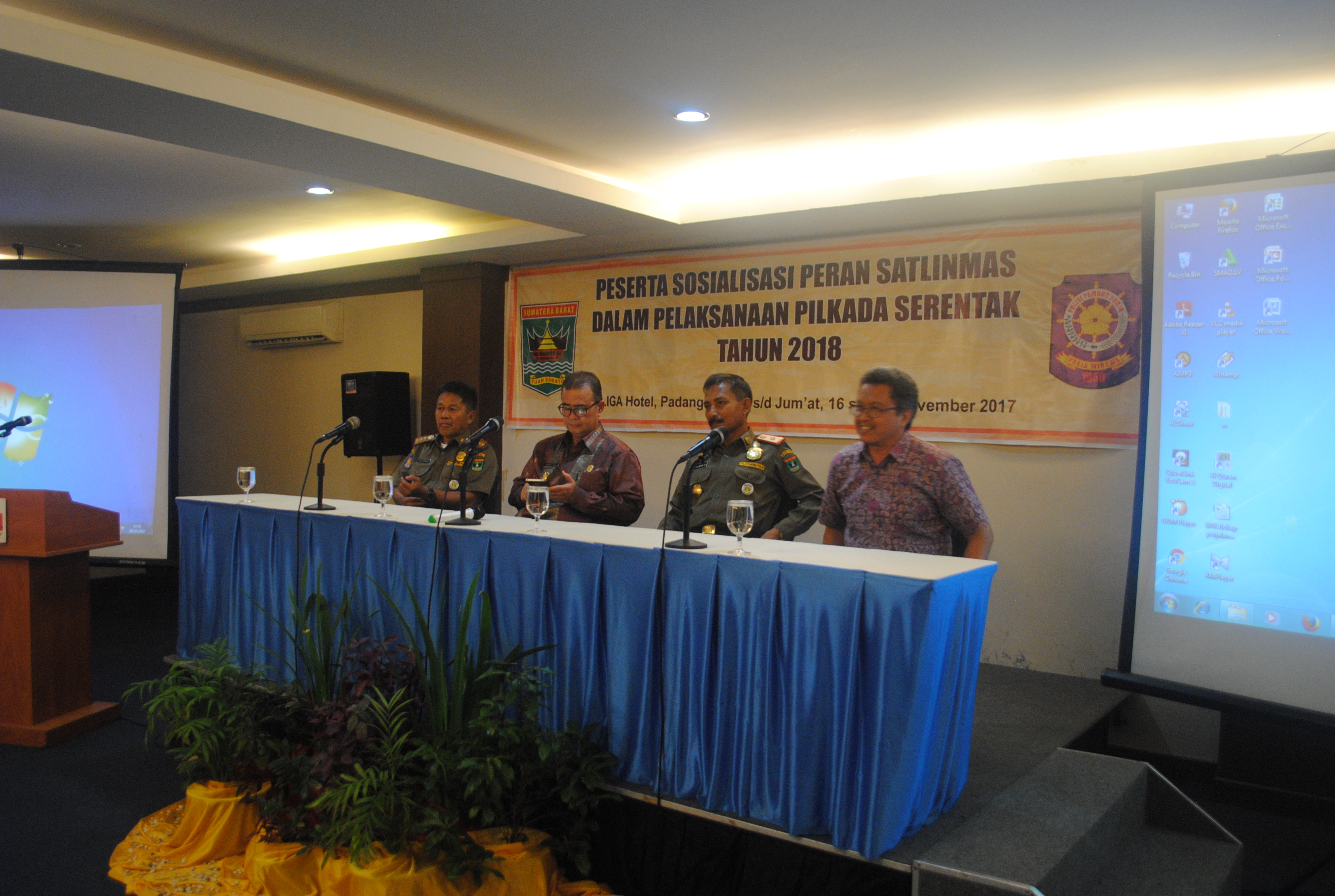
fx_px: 1003
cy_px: 448
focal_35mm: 27
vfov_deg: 48.1
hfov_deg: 67.3
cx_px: 668
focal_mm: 18
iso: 800
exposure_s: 1/30
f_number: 3.5
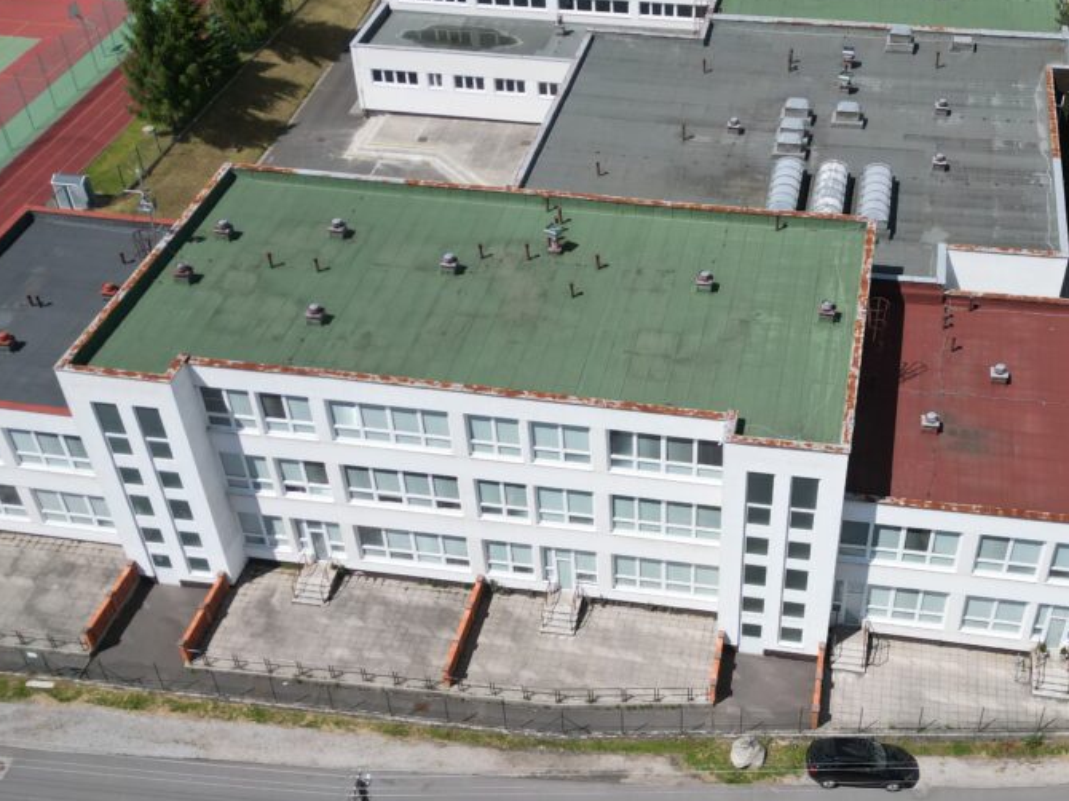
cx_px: 651
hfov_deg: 43.6
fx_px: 1327
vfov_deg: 33.3
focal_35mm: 43
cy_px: 528
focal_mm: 6.72
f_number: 1.7
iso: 200
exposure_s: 1/6000
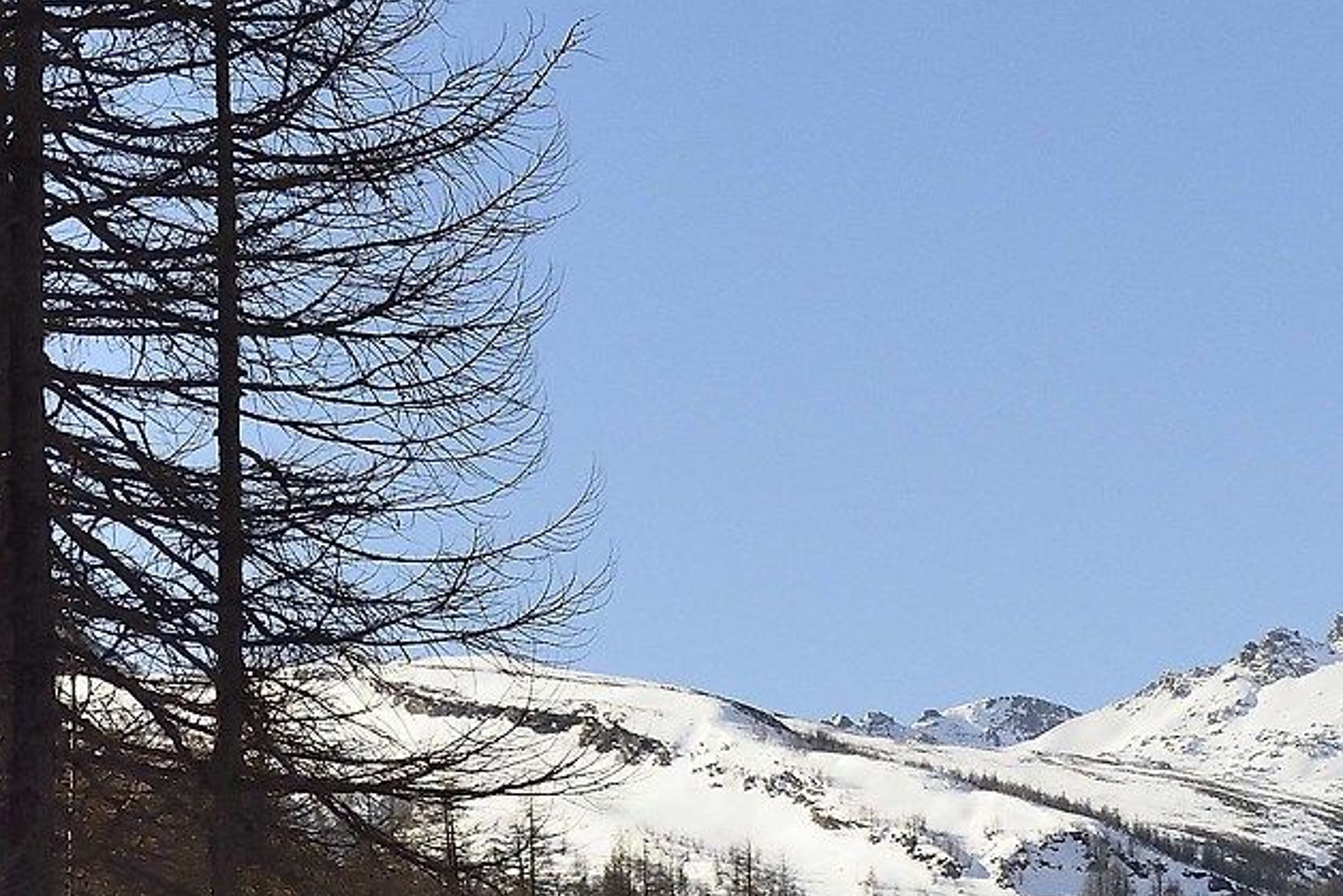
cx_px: 1890
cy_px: 947
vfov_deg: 5.0
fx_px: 10261
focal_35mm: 275
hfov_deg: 7.4
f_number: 7.1
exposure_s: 1/1000
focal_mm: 48
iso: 900
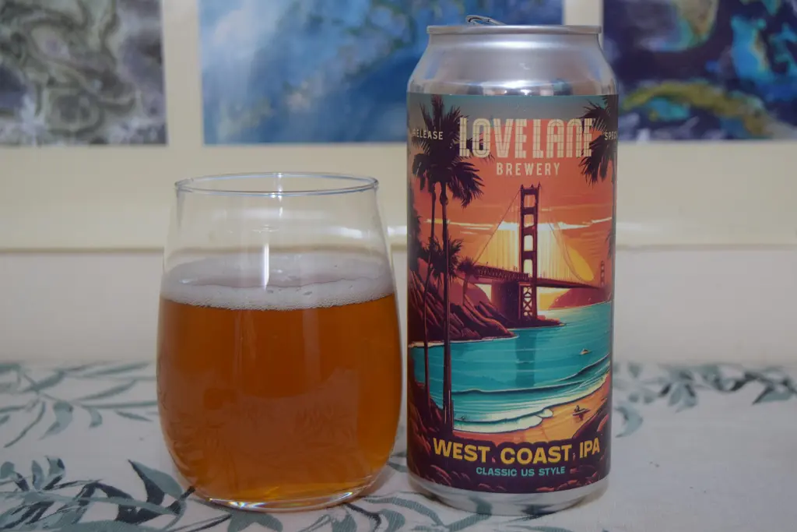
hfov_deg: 29.9
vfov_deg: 20.2
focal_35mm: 68
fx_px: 1494
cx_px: 398
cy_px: 266
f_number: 5.3
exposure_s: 1/60
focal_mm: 45
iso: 1000
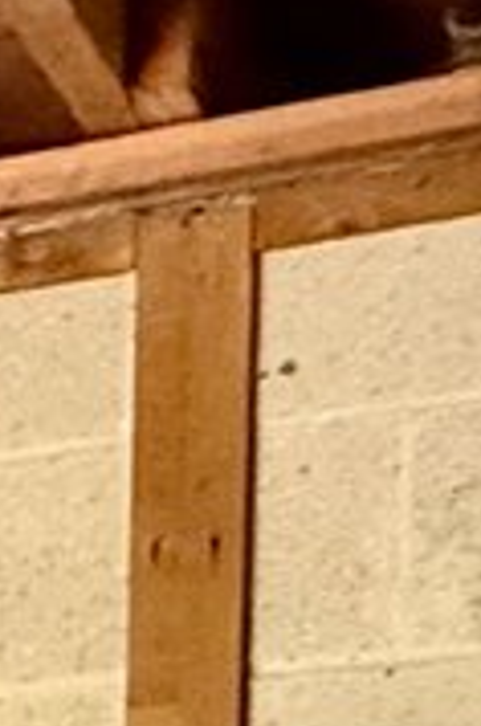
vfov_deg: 14.8
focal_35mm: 124
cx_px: -1062
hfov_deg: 8.7
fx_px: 2495
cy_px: 1246
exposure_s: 1/60
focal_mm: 2.22
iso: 500
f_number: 2.2
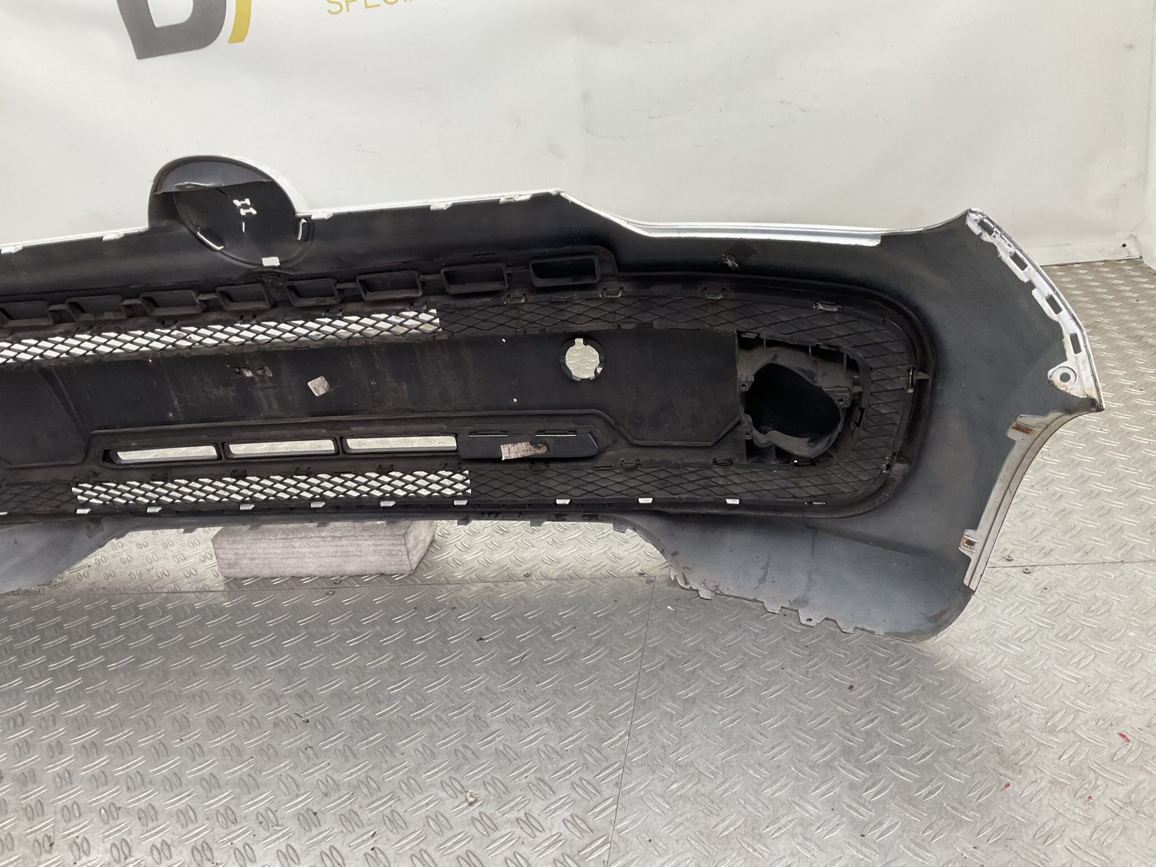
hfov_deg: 61.7
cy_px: 434
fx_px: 968
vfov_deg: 48.2
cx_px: 578
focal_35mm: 29
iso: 40
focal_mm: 3
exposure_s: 1/120
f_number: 1.8
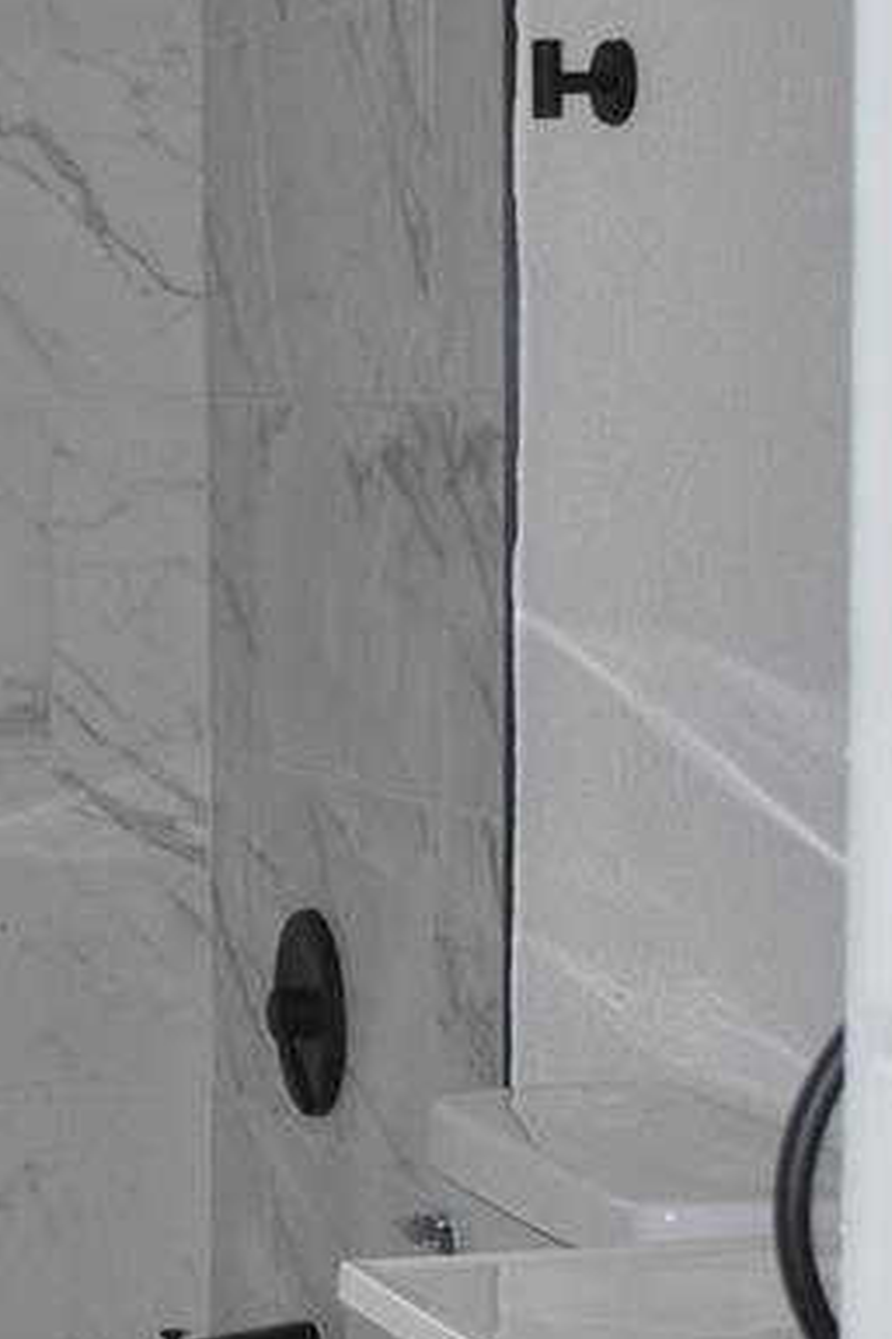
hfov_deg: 11.0
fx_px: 4534
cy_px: 997
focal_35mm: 122
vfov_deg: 16.7
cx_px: -166
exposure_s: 1/60
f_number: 4.2
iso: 200
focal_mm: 26
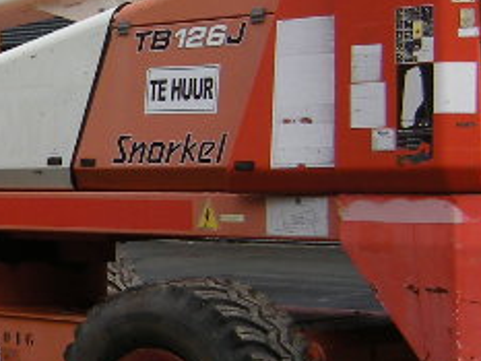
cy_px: 208
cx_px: -78
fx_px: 1710
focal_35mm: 123
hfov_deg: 15.5
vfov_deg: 12.1
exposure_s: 1/520
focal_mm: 4.7
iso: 64
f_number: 2.8
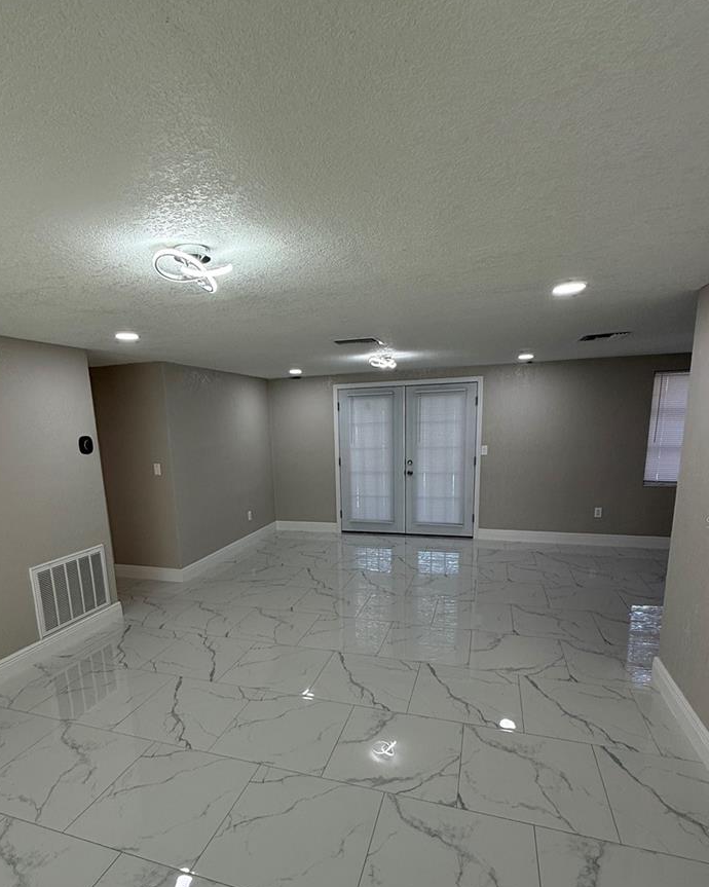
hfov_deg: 70.6
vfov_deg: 82.5
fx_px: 499
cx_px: 316
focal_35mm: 19
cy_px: 522
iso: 64
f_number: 2.2
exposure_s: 1/99
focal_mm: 2.22
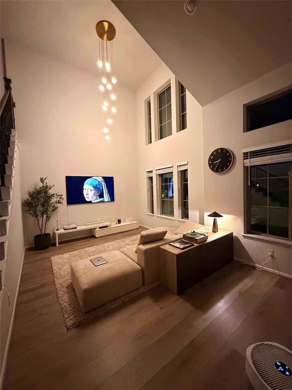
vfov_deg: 102.1
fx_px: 157
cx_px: 146
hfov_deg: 85.7
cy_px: 195
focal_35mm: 14
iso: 800
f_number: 2.2
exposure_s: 1/50
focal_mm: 2.22
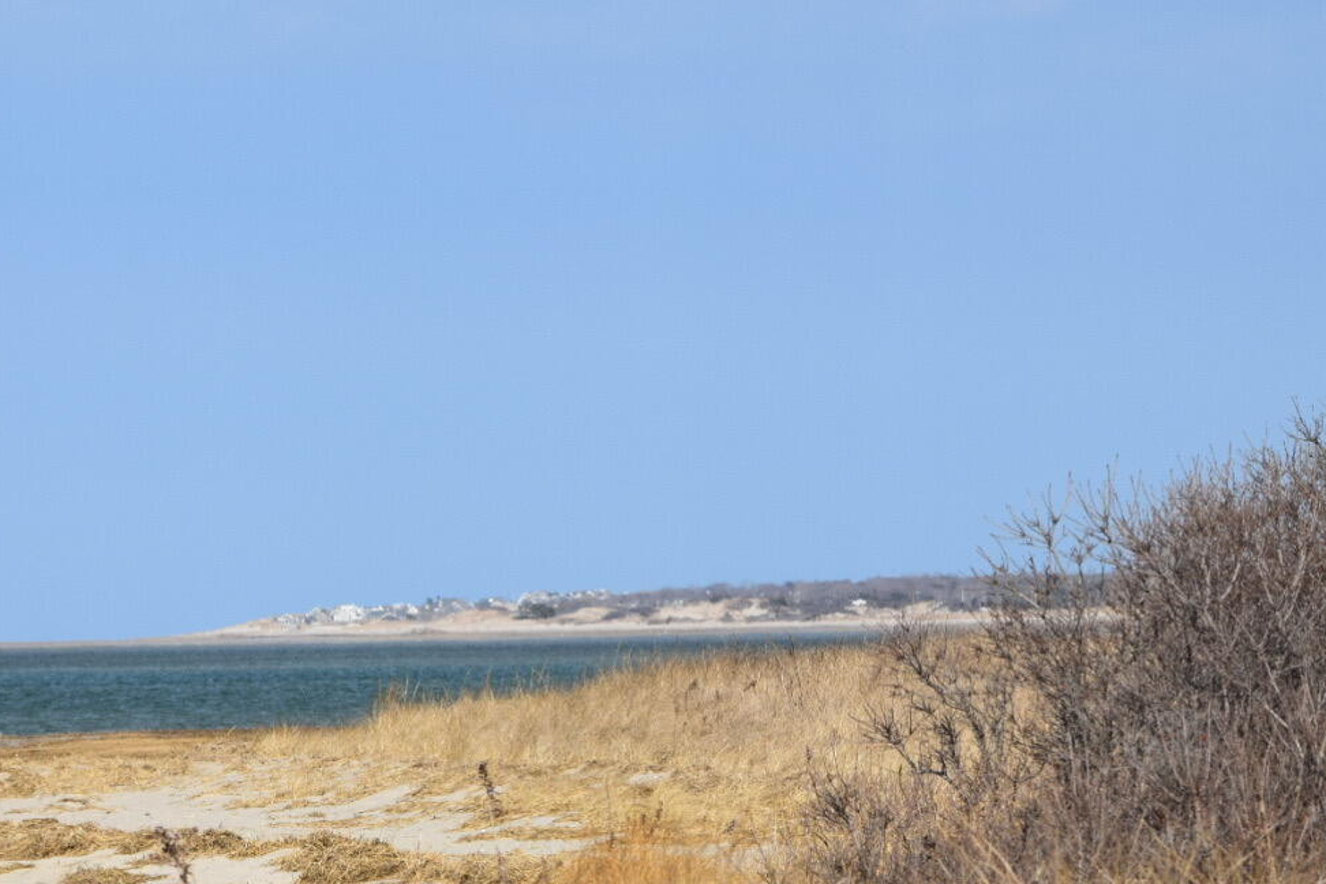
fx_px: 10128
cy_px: 693
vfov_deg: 5.0
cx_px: 435
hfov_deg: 7.5
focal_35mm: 275
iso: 250
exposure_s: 1/500
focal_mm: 110
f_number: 11
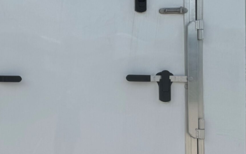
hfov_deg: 26.0
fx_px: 510
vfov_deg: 17.1
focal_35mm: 76
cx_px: 13
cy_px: 50
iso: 80
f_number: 1.78
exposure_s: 1/7092
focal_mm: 6.76
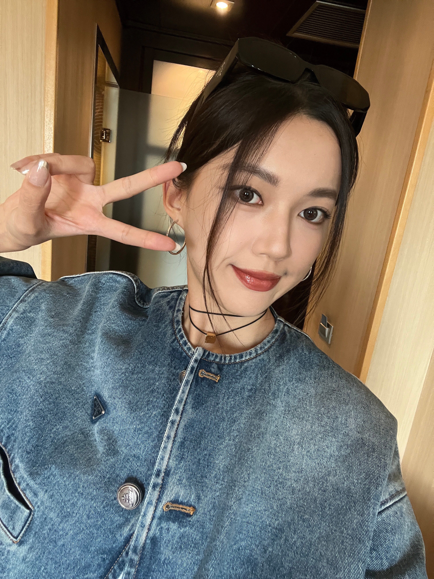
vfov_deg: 73.9
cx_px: 217
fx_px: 384
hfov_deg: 58.9
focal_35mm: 23
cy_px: 290
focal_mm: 2.71
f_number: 2.2
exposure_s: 1/50
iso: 320
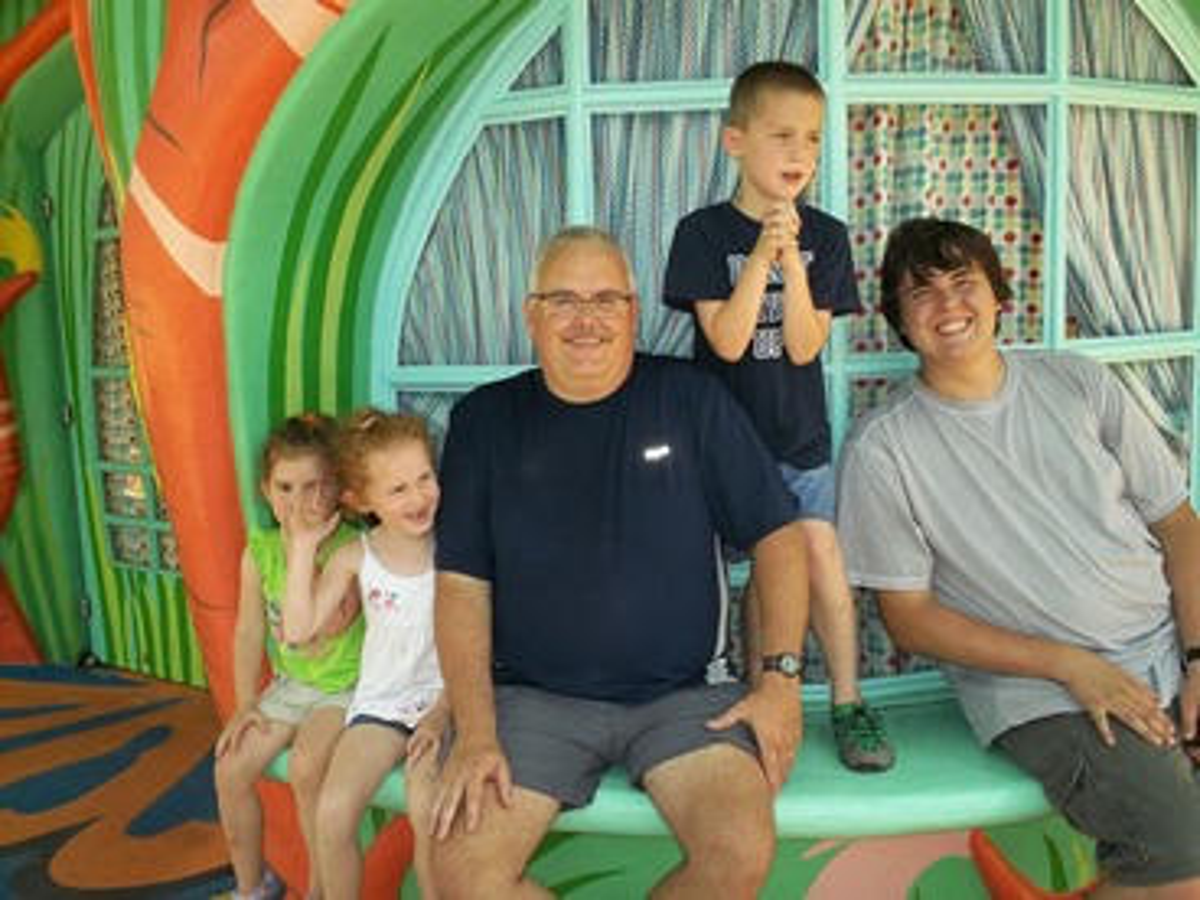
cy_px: 450
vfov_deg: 37.7
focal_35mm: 38
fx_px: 1317
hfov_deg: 49.0
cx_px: 600
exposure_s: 1/320
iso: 160
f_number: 4.5
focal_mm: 6.3
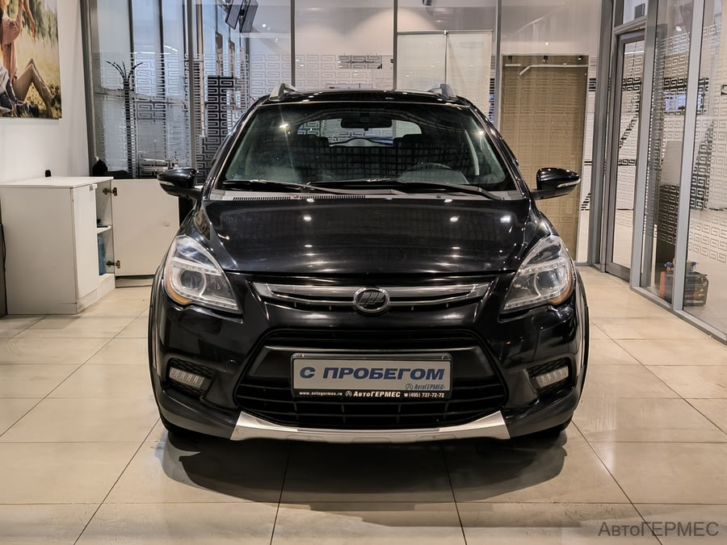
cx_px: 364
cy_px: 272
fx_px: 861
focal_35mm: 41
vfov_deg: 35.1
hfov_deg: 45.8
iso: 400
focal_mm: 6.92
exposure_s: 1/99.9
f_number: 1.9
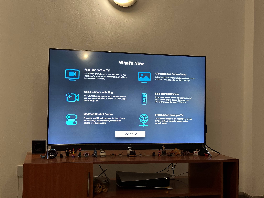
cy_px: 99
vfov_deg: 30.3
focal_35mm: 48
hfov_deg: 39.7
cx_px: 132
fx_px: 366
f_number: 1.78
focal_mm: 6.86
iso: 400
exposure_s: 1/40
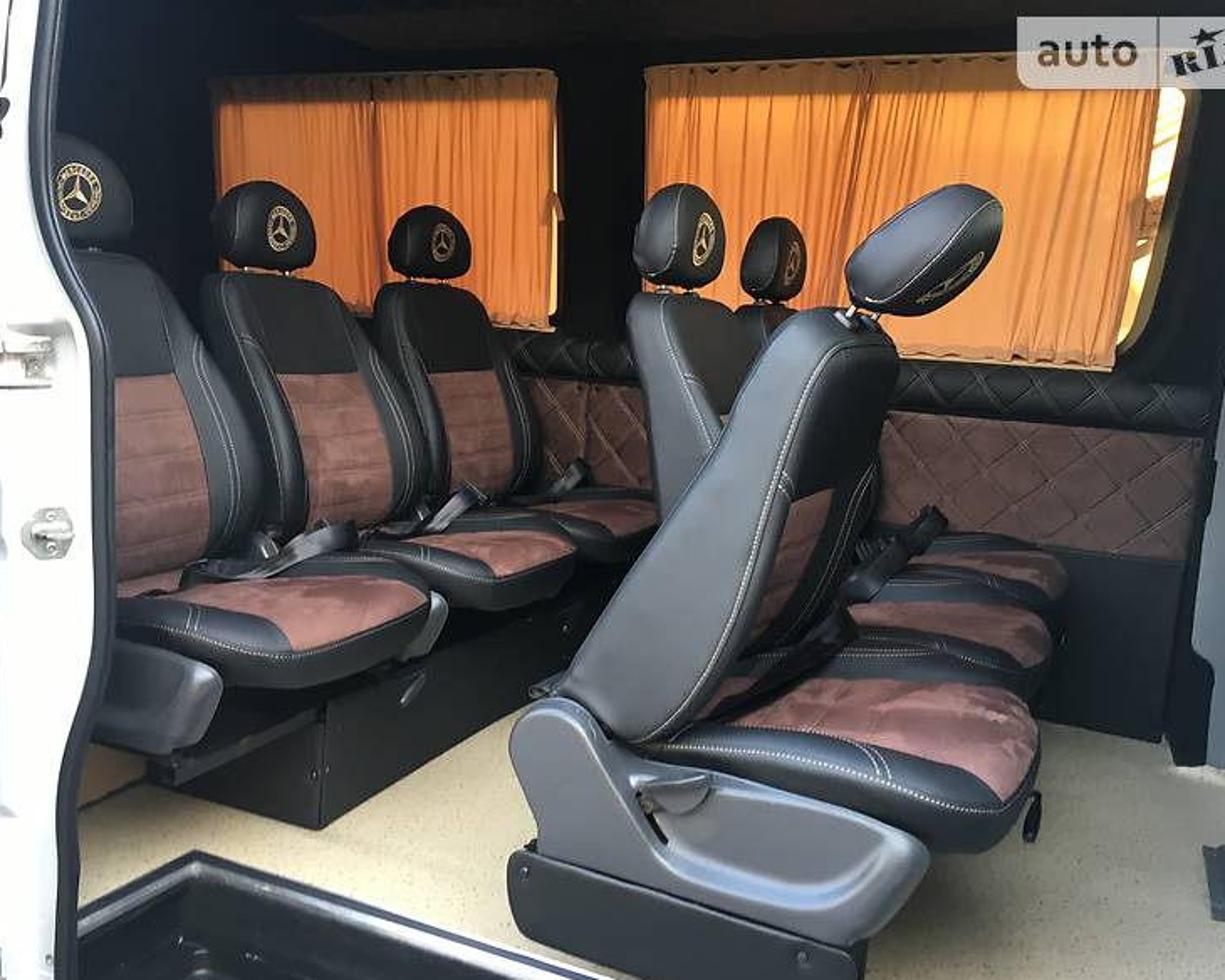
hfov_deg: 57.2
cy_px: 500
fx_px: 1124
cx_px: 612
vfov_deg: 47.1
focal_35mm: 31
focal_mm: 4.2
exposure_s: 1/33
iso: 64
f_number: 2.2
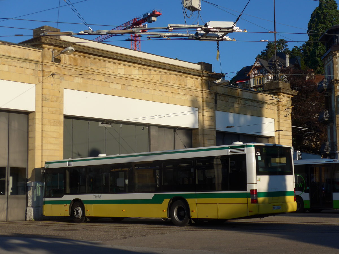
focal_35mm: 62
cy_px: 127
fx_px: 607
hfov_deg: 31.2
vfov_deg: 23.7
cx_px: 170
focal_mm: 12.7
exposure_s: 1/1300
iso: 80
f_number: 3.7
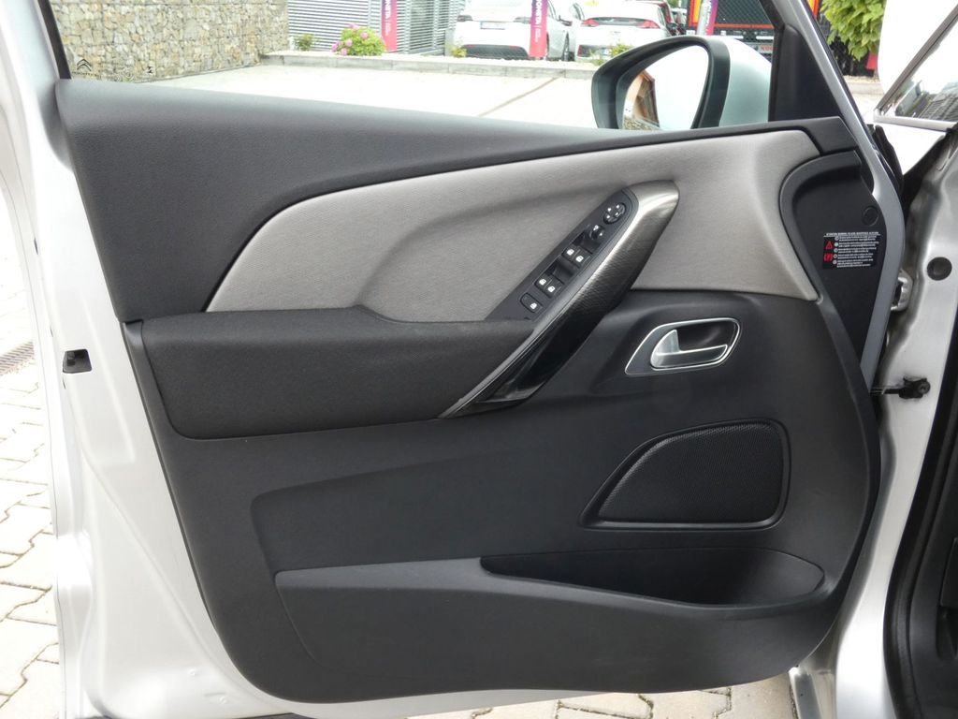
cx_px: 479
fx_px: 913
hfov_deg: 55.4
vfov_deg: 42.9
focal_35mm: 33
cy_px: 360
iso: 200
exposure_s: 1/80
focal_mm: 6
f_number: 5.6
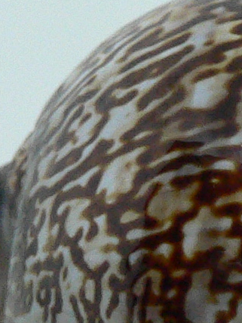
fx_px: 1538
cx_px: 435
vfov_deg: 11.8
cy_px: 363
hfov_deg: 8.6
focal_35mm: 165
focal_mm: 4.6
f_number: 2.8
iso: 200
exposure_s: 1/30
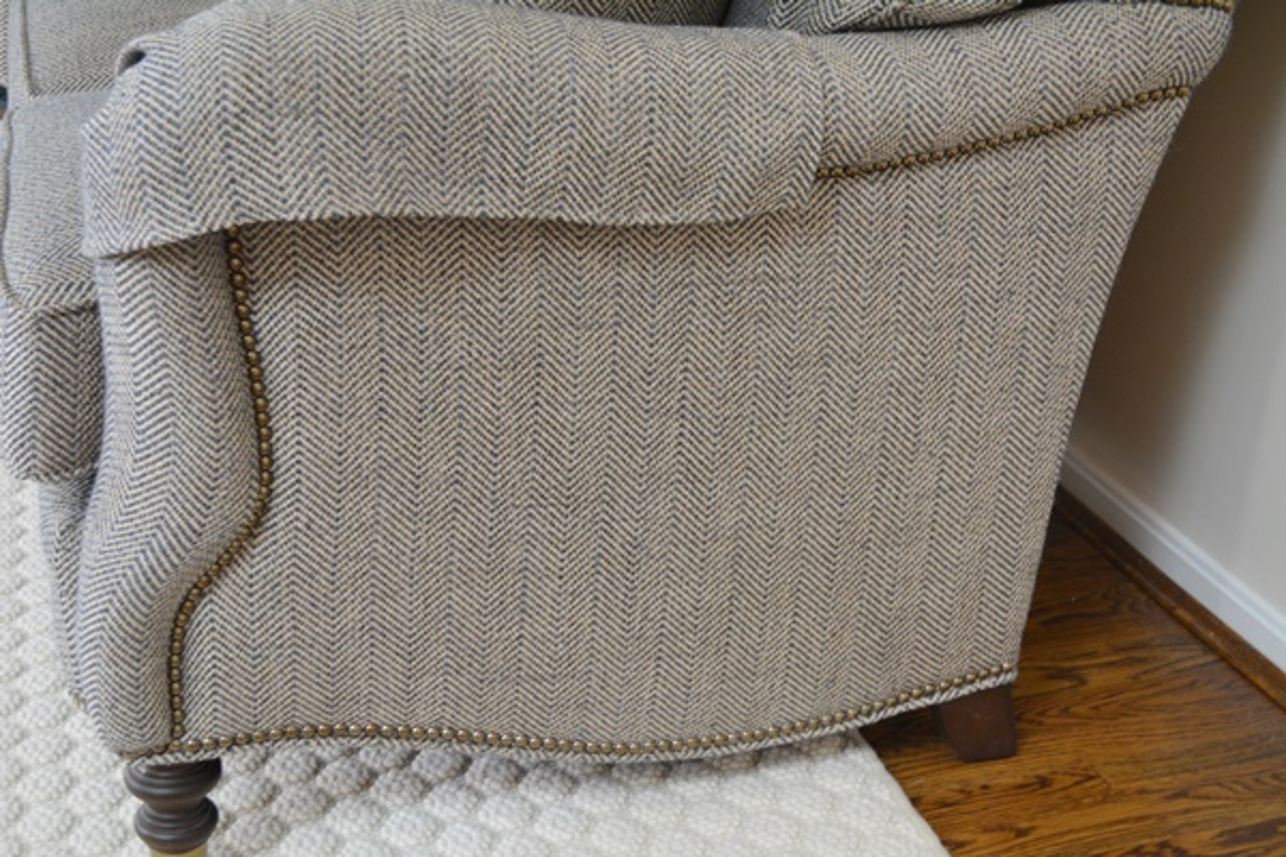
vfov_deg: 25.1
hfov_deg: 36.9
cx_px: 643
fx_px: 1929
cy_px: 428
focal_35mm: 54
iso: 1000
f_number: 5
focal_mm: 36
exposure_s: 1/30
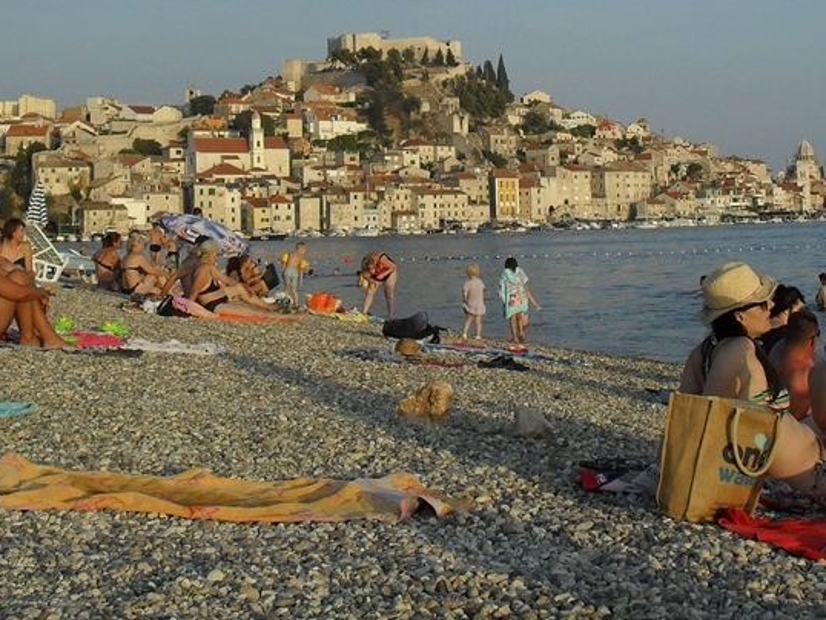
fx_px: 1552
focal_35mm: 65
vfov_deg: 22.1
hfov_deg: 29.8
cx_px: 464
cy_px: 66
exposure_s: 1/180
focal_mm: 6.3
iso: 100
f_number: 8.4
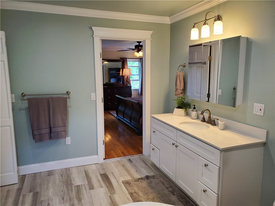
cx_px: 138
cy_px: 103
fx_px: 207
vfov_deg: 53.1
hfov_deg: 67.3
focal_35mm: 26
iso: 250
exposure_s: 1/120
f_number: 2.4
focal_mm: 4.3
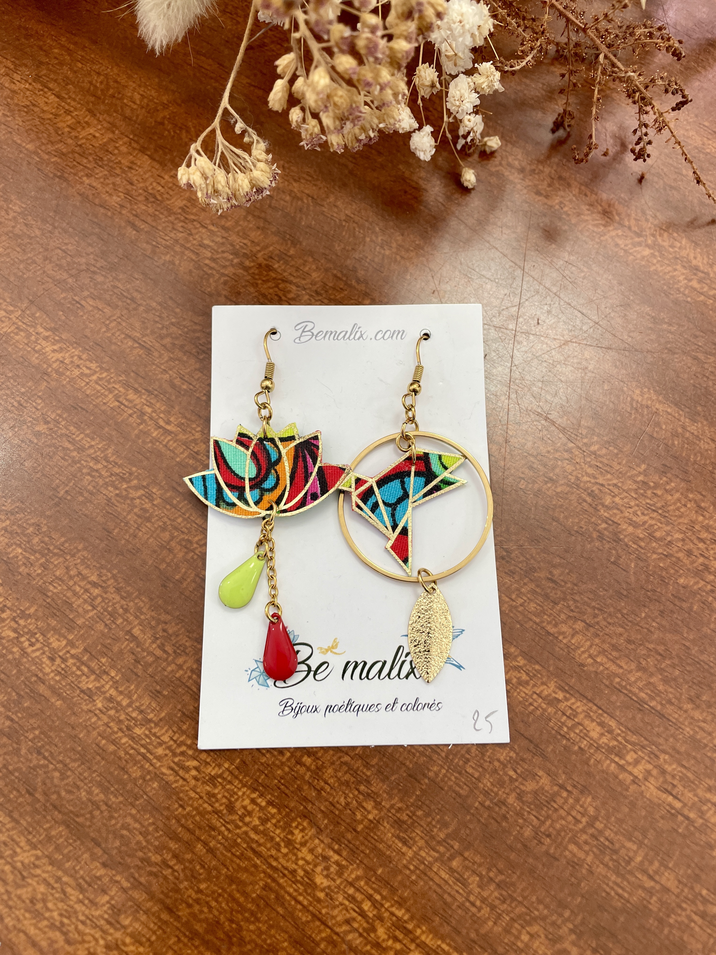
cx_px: 358
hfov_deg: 53.1
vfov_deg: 67.3
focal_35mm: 26
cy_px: 478
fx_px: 717
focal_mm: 4.2
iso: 50
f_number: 1.6
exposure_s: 1/100
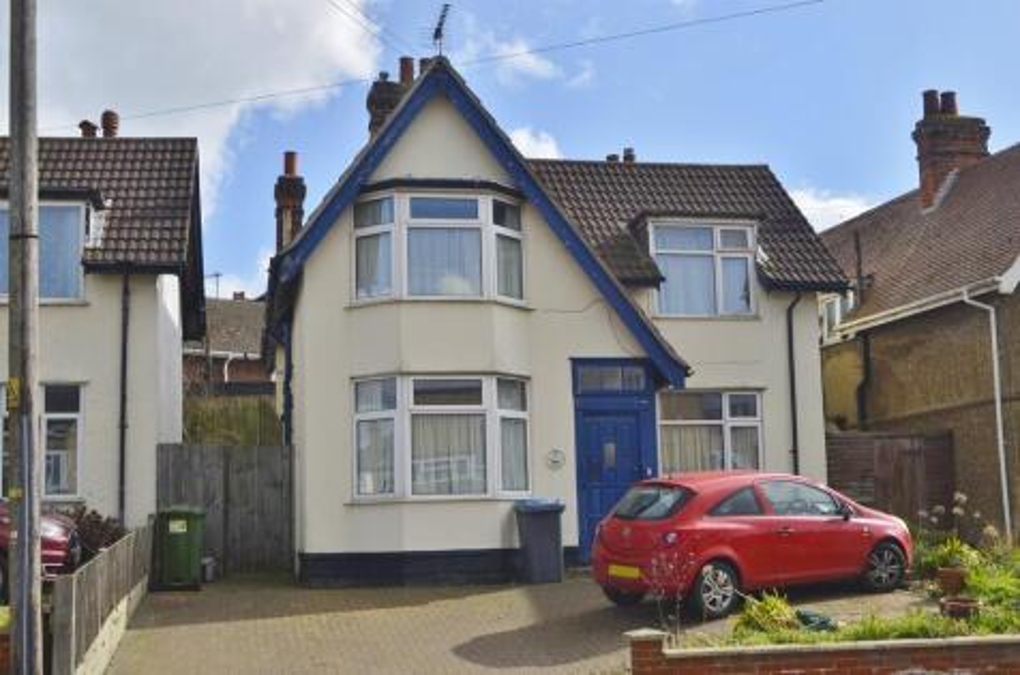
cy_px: 338
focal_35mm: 48
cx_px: 510
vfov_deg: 27.9
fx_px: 1357
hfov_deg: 41.2
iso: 100
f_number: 9
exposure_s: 1/320
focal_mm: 32
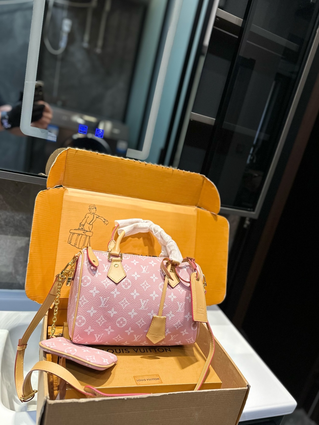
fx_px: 319
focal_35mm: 26
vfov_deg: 67.2
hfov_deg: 53.0
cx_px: 171
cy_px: 228
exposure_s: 1/100
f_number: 1.78
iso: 160
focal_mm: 6.86
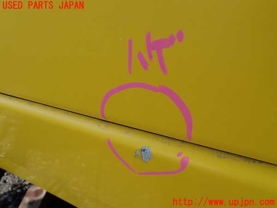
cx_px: 138
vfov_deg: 46.8
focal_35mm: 30
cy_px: 104
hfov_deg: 60.0
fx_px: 240
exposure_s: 1/250
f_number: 3.2
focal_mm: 5.4
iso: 100
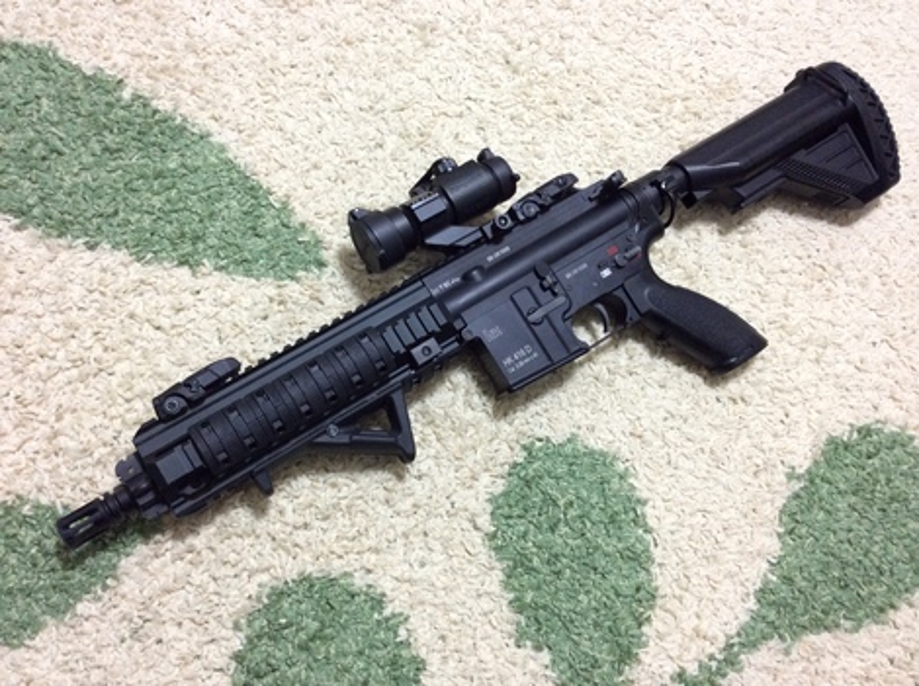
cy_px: 343
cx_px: 460
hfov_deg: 55.4
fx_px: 875
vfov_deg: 42.8
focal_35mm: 33
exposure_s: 1/24
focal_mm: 3.3
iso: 160
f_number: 2.4
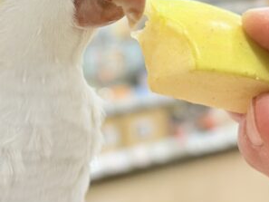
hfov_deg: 17.6
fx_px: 871
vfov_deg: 13.1
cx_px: 116
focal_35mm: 112
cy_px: 26
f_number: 1.6
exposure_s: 1/50
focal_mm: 5.96
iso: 64
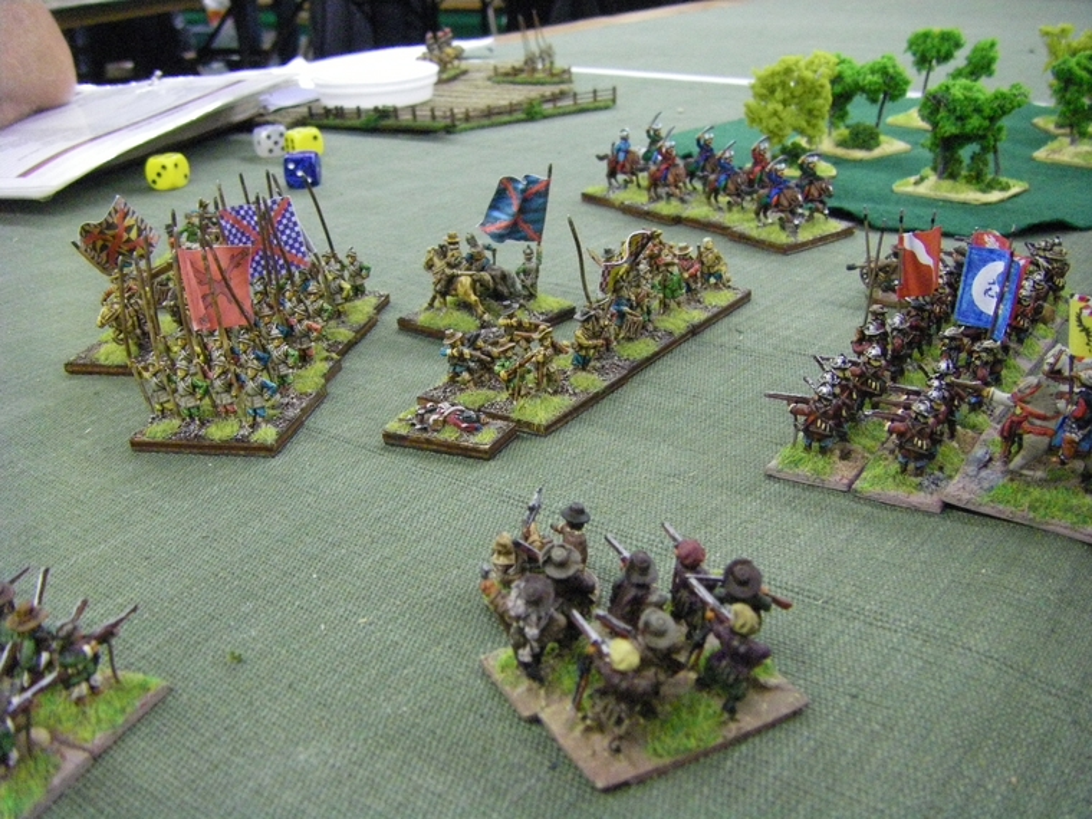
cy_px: 410
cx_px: 546
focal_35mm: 38
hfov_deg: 49.0
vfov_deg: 37.7
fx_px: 1199
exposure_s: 1/30
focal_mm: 6.3
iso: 800
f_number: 3.5
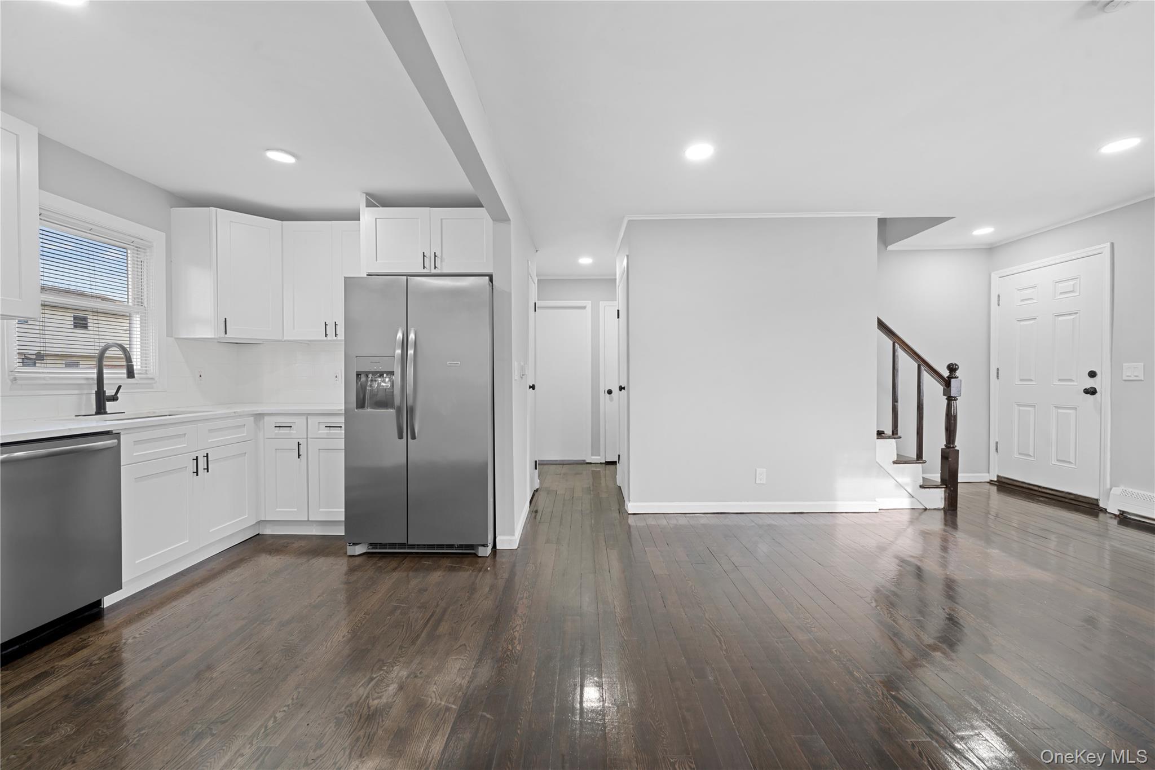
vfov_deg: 81.2
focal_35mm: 14
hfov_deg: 104.3
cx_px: 578
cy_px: 385
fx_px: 449
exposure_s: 1/3
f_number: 8
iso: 250
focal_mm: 14
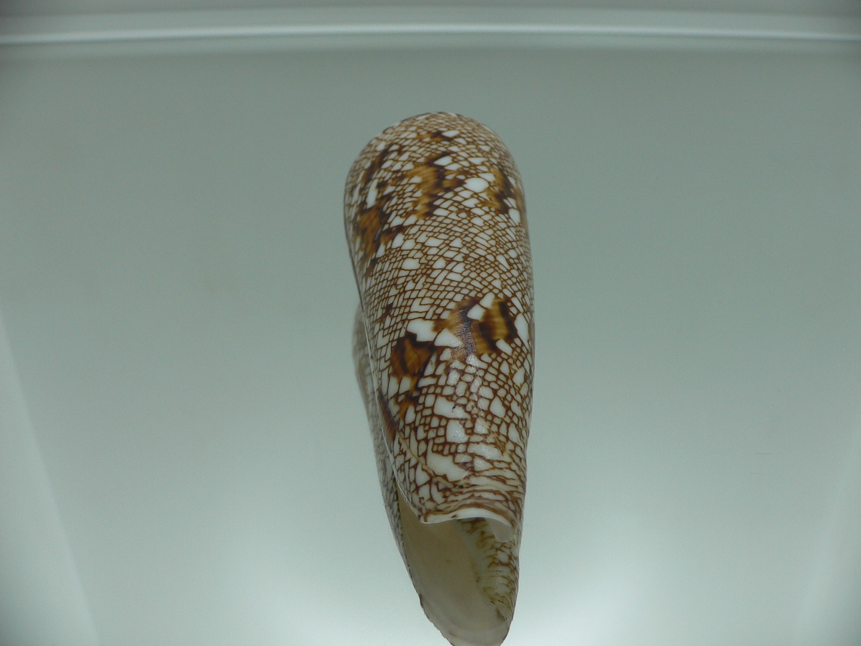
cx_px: 430
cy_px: 323
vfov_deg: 40.7
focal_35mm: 35
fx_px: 871
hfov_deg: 52.6
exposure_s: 1/100
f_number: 2.8
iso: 80
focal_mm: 4.6
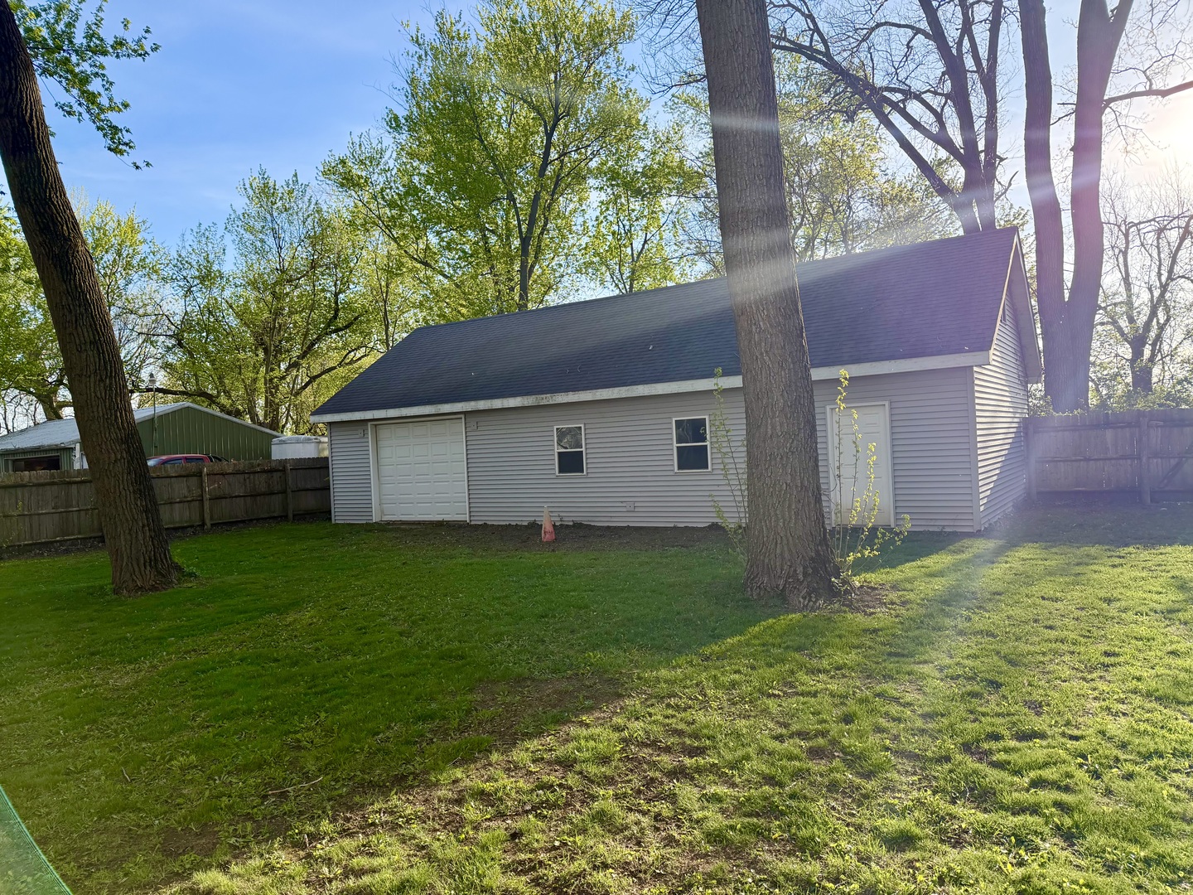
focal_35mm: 24
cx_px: 596
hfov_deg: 71.6
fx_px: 827
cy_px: 448
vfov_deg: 56.8
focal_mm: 6.76
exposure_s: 1/1812
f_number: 1.78
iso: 100
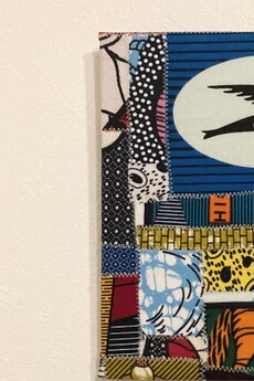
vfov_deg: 28.0
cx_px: 327
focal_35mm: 72
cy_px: 236
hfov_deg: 17.8
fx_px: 762
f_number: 1.8
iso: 320
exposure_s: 1/54
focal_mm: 3.99
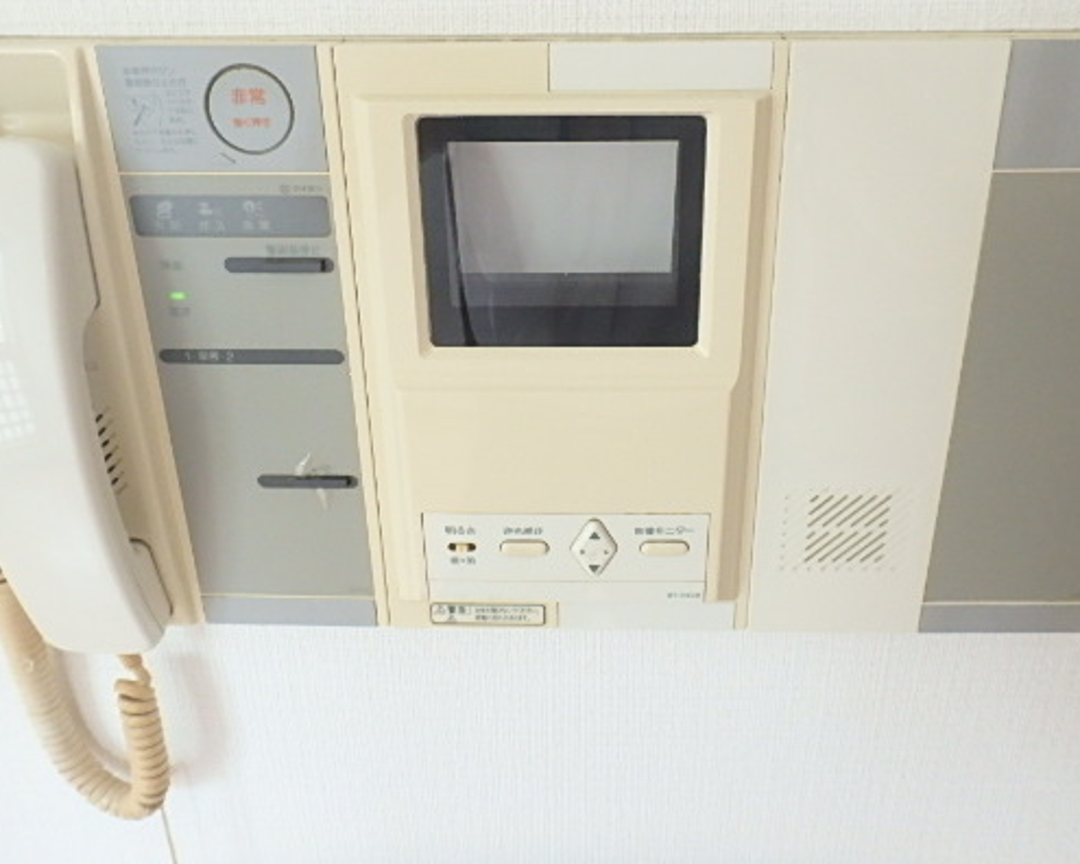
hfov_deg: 60.4
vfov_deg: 49.6
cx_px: 561
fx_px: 927
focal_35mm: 29
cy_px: 343
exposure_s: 1/30
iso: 500
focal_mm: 4
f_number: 3.8
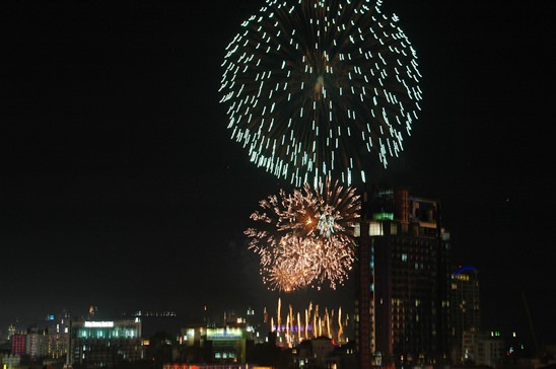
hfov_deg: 27.0
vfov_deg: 18.1
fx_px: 1157
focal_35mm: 75
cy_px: 184
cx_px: 278
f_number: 5
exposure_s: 1/2
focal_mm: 50
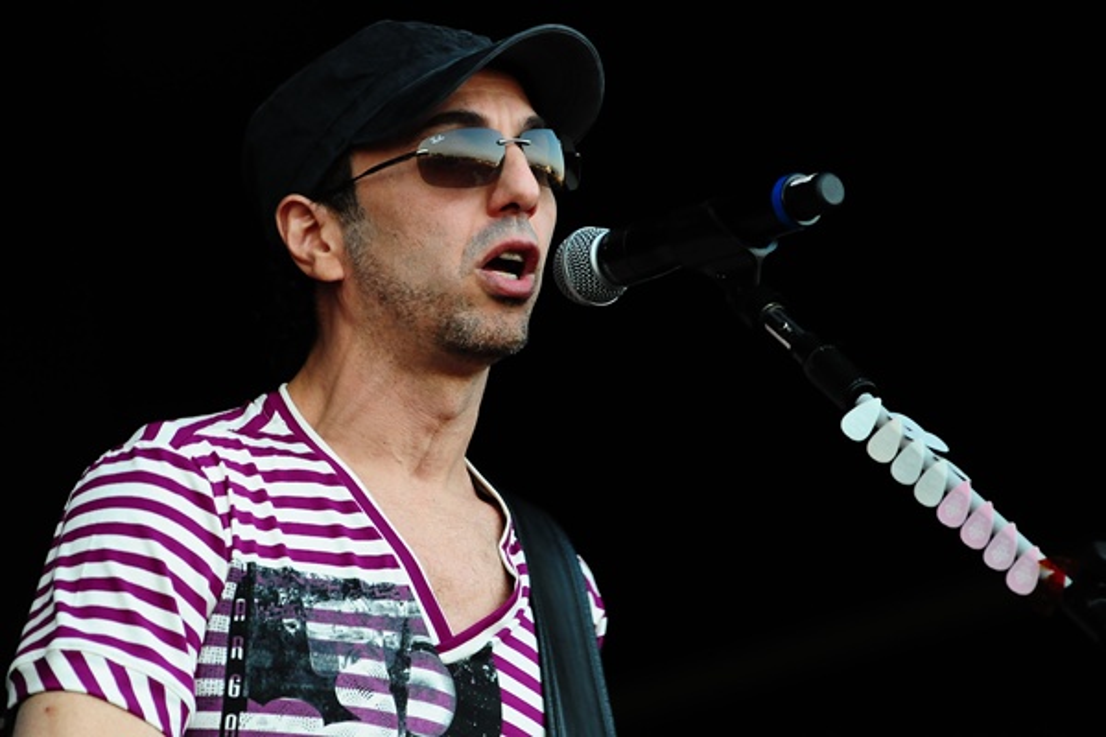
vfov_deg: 4.6
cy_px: 368
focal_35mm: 300
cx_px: 553
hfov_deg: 6.9
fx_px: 9216
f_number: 5.6
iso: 800
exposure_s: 1/160
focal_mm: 200
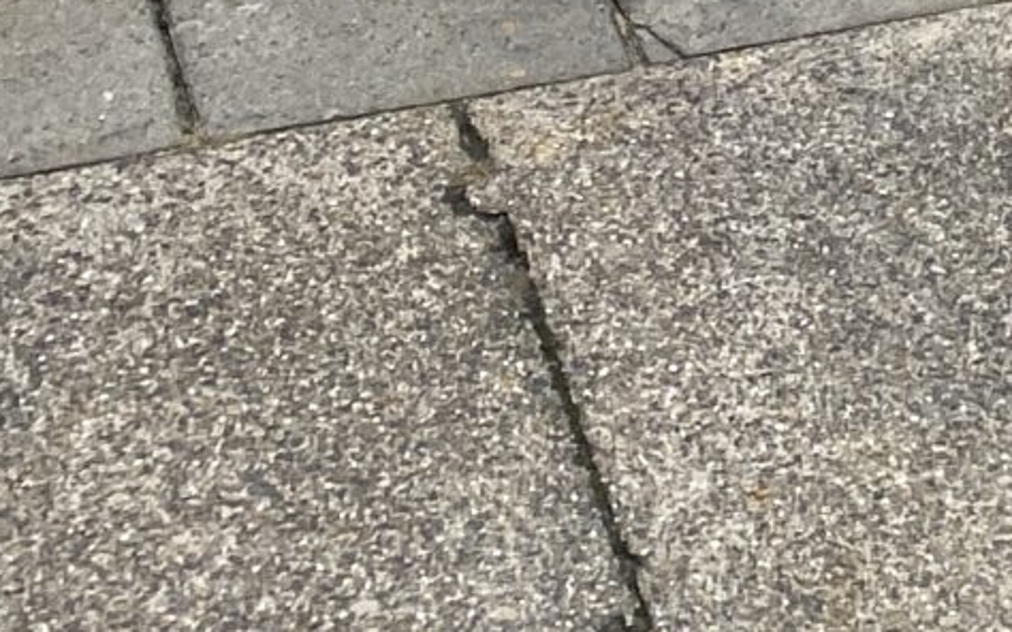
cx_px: 1663
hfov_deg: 13.0
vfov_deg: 7.9
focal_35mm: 149
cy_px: -1085
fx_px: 4108
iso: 32
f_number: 1.8
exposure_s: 1/1272
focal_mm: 4.25
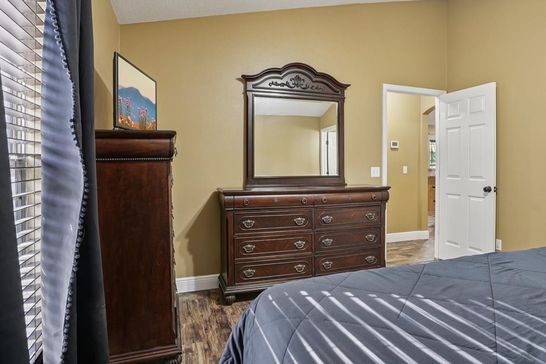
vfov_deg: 57.2
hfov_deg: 78.0
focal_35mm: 22
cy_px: 168
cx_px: 318
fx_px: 334
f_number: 8
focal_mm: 17
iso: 400
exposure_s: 1/3.33
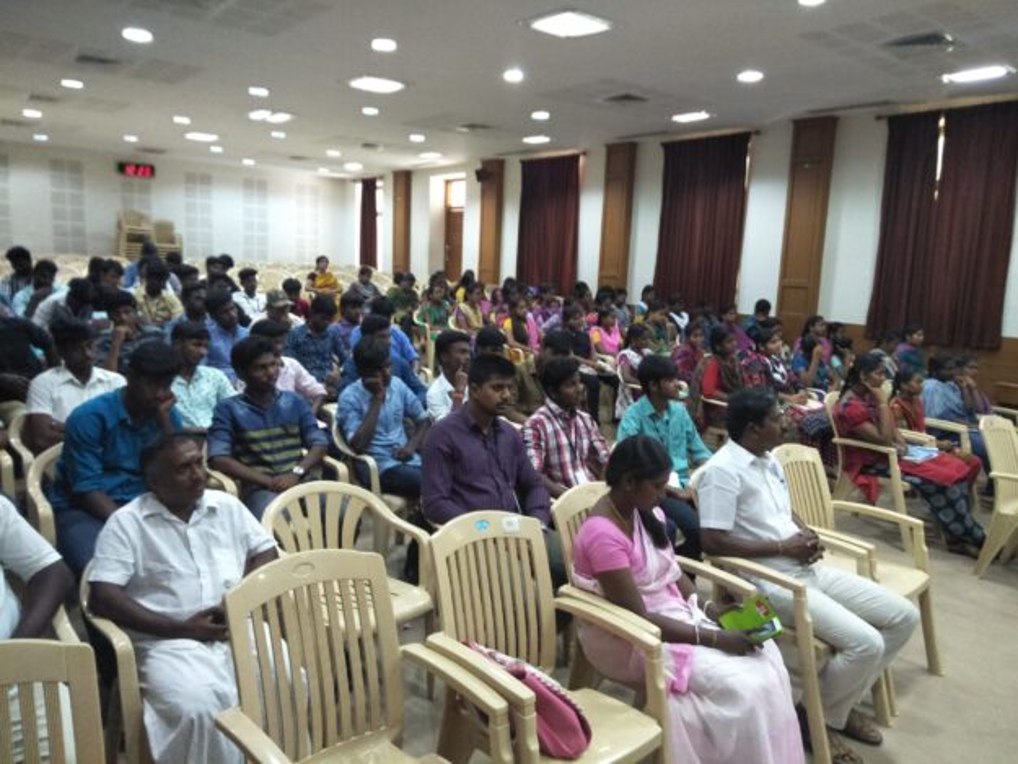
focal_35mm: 20
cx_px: 509
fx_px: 588
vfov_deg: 66.0
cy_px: 382
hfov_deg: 81.7
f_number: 2.2
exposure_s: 1/33
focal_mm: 3.46
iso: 222
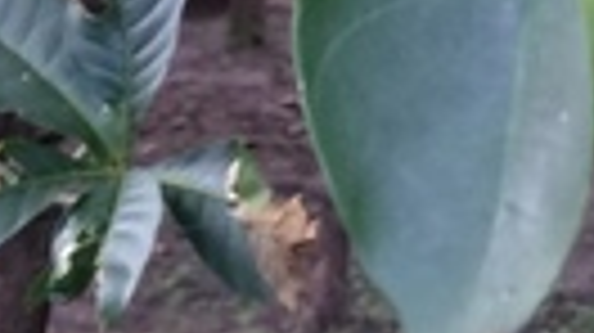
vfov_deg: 5.9
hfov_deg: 10.4
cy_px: -682
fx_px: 3006
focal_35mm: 191
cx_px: 1156
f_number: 2.2
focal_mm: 4.15
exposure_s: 1/33
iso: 100
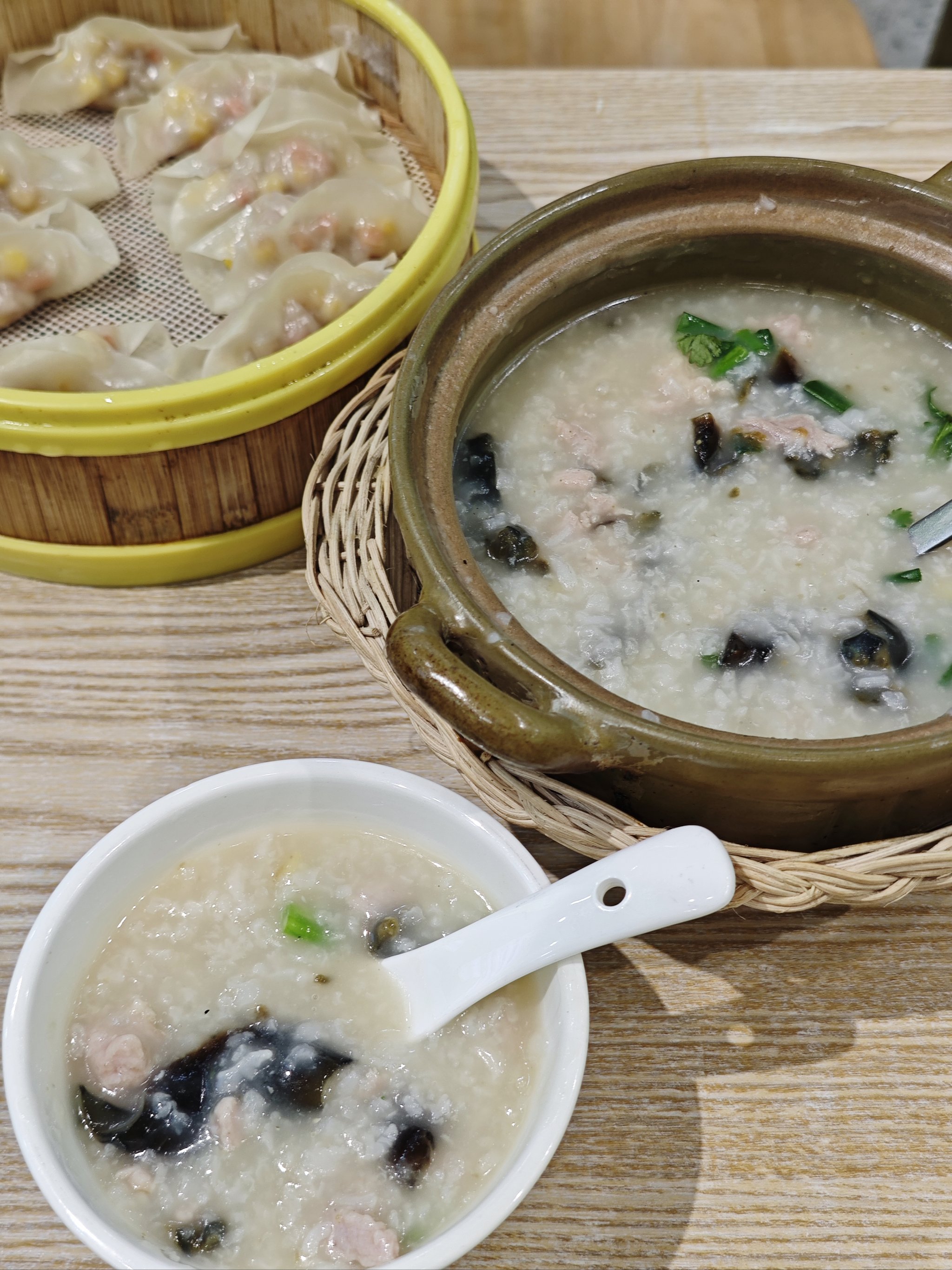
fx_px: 1687
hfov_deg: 31.5
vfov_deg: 41.2
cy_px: 635
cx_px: 476
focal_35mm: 46
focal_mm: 6.55
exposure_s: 1/100
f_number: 1.6
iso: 64
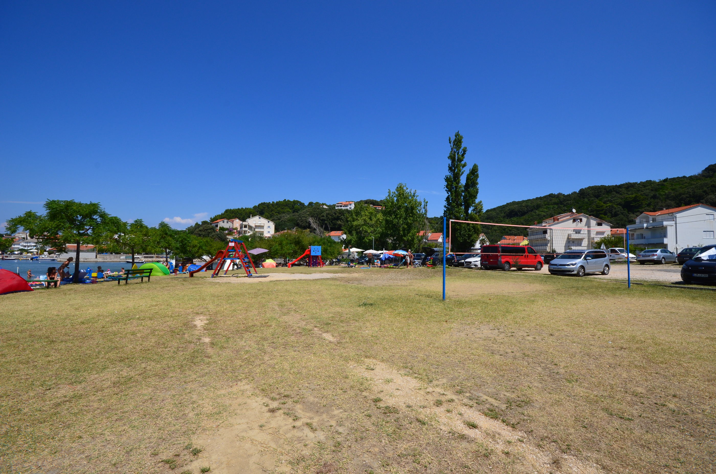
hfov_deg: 100.5
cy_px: 237
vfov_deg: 77.1
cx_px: 358
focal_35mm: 15
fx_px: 298
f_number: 11
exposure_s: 1/400
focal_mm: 10
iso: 200
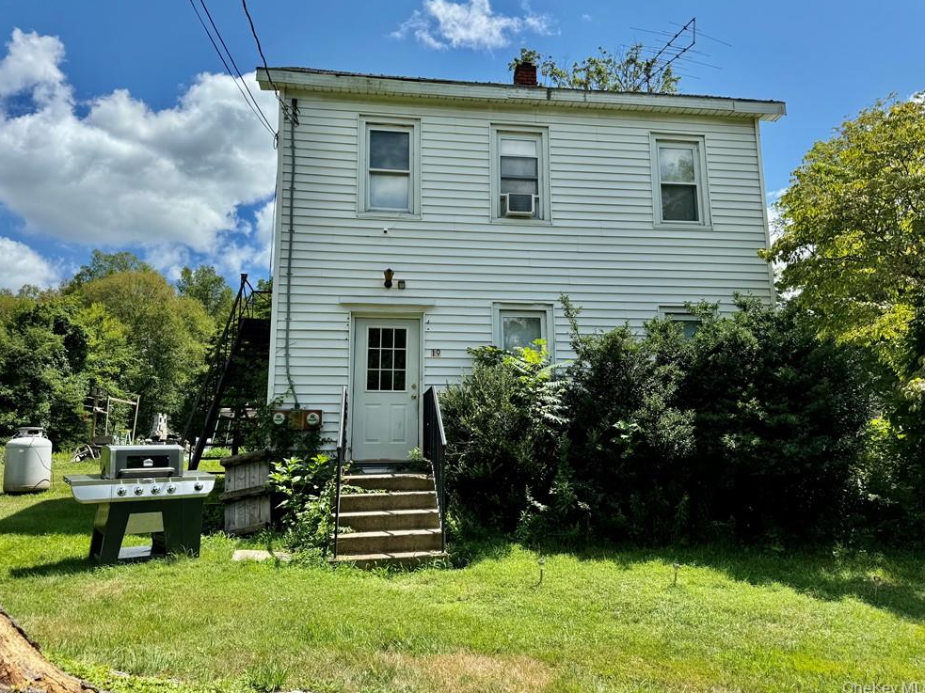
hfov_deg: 69.4
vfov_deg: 54.9
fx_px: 668
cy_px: 339
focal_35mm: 25
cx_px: 456
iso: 80
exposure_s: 1/3413
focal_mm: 6.76
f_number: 1.78
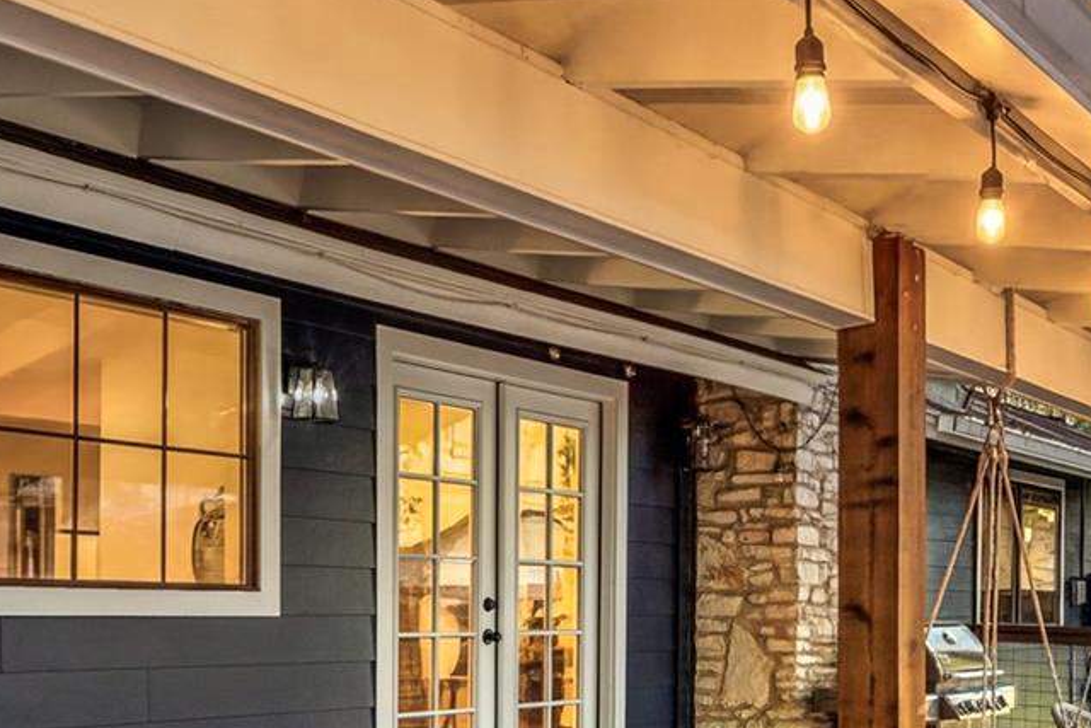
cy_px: 610
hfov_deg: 41.1
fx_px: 1455
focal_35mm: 48
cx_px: 588
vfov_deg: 27.4
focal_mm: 10
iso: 250
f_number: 11
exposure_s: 1/3
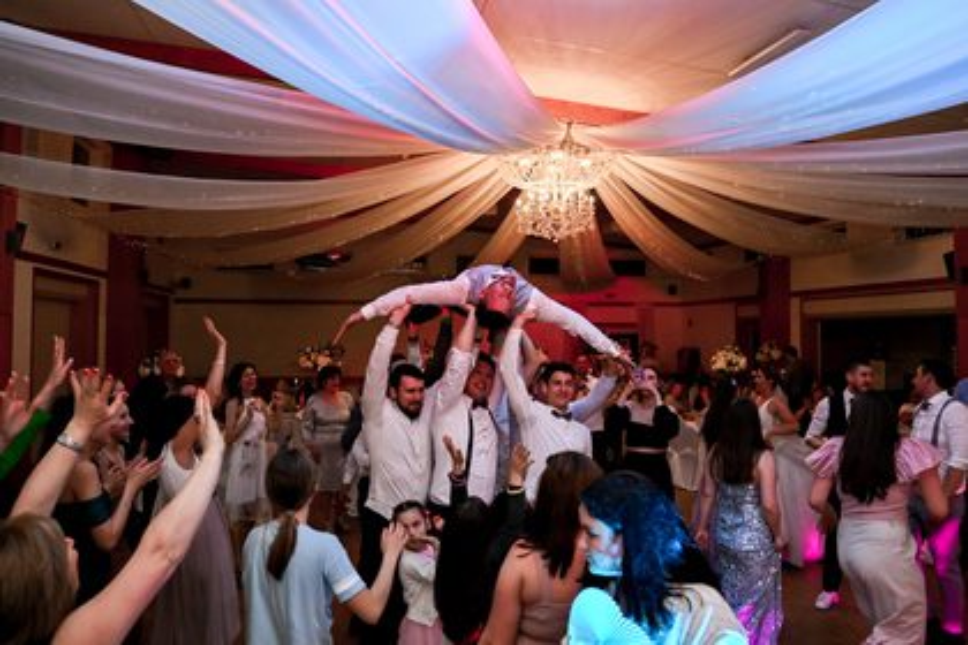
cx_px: 484
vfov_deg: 53.1
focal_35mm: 24
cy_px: 322
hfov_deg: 73.7
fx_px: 645
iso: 3200
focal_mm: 24
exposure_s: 1/400
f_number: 4.5
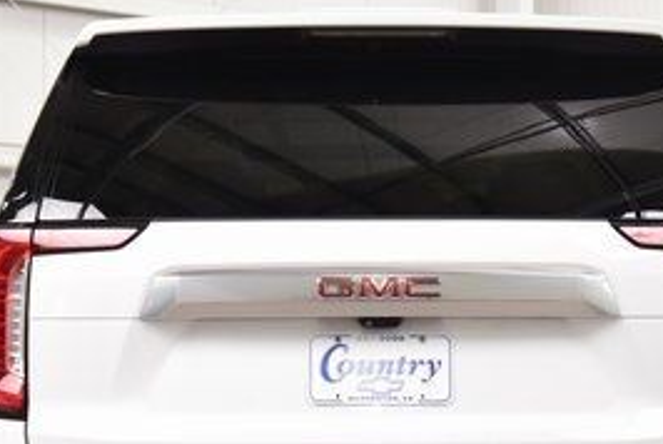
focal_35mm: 137
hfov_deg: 14.9
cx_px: 381
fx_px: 2526
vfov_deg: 10.0
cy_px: 405
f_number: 8
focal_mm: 38
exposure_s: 1/60
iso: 1600
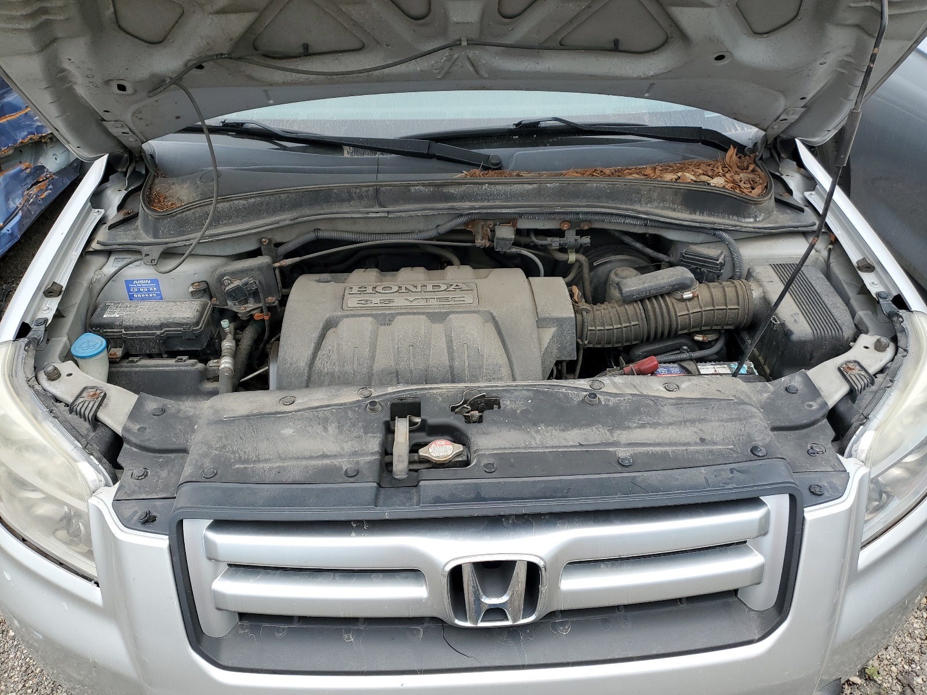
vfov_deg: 53.1
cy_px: 348
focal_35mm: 26
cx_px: 464
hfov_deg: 67.3
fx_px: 696
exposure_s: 1/714
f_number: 1.5
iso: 50
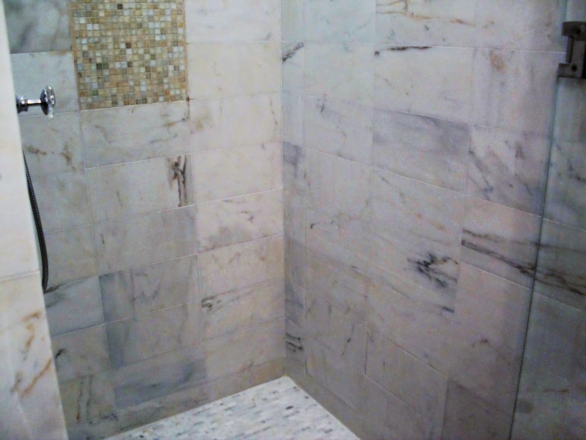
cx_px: 293
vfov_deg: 39.7
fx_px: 609
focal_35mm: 36
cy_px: 220
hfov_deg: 51.4
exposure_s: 1/60
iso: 320
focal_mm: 6.3
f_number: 2.8
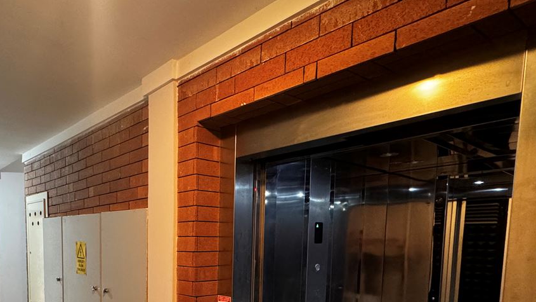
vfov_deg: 41.0
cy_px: 271
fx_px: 369
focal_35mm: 26
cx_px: 138
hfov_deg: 67.6
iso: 500
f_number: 2.2
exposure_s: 1/50
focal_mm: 2.22
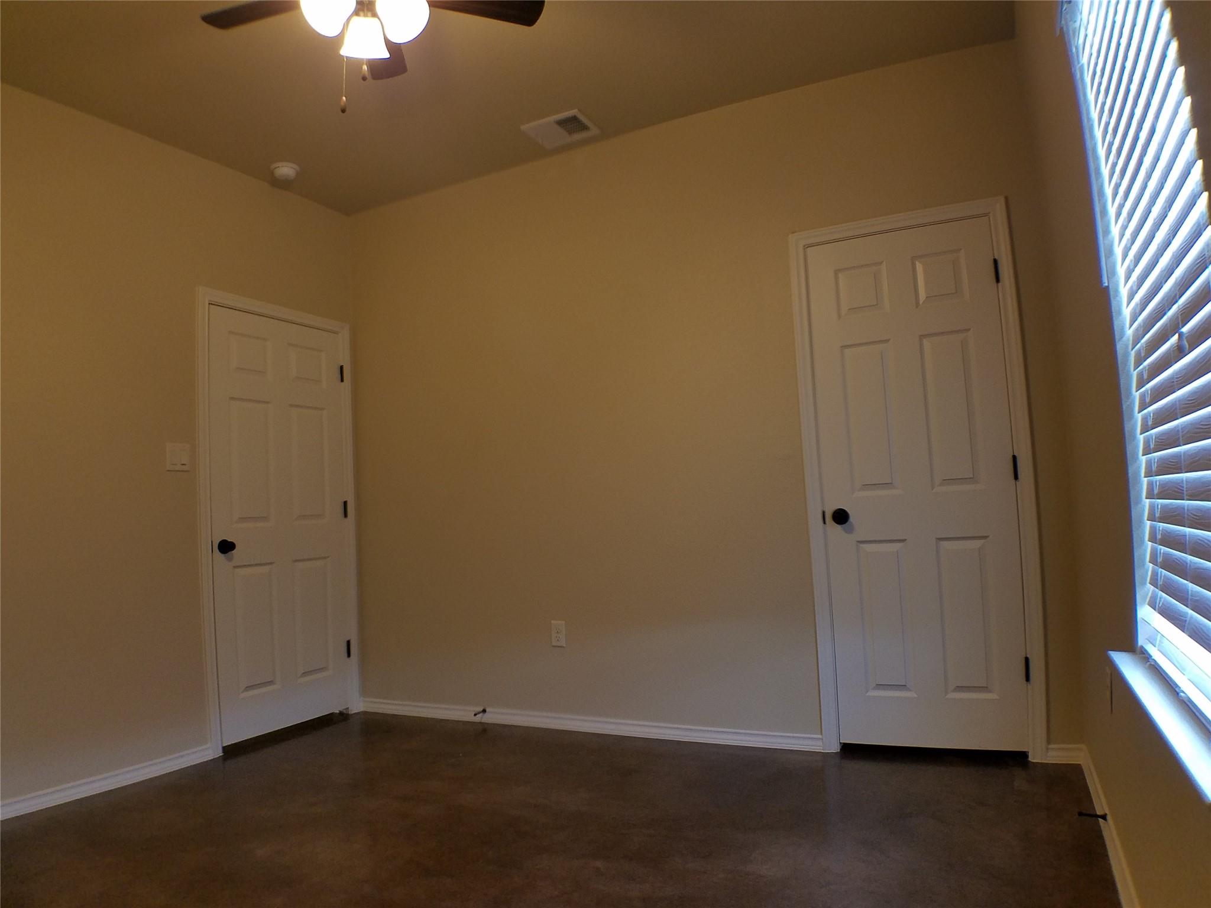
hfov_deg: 67.3
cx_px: 606
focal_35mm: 26
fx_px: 910
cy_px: 454
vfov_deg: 53.1
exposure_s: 1/60
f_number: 1.7
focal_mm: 4.2
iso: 80
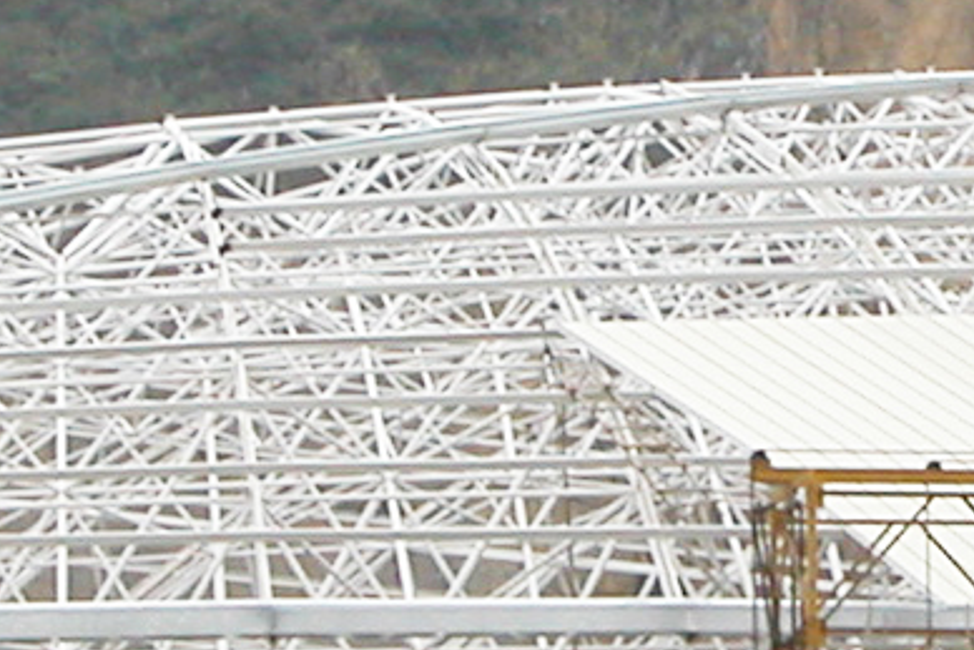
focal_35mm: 398
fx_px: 10772
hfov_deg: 5.2
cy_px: 266
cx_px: 843
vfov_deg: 3.5
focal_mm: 14.7
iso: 100
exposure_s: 1/135
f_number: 3.9
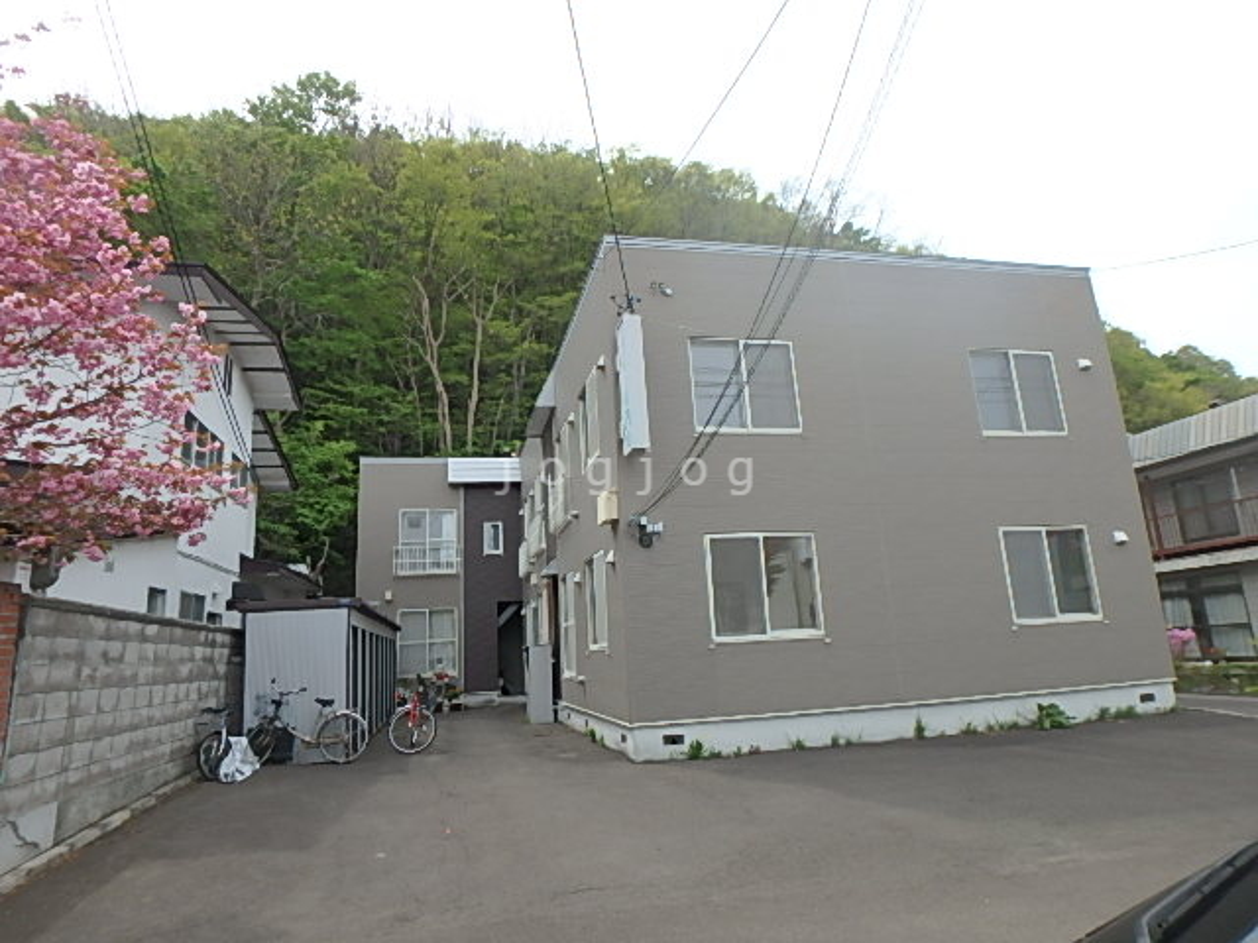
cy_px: 472
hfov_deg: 79.0
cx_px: 629
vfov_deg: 63.4
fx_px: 763
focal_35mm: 21
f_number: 3.5
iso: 125
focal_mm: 3.7
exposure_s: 1/1000
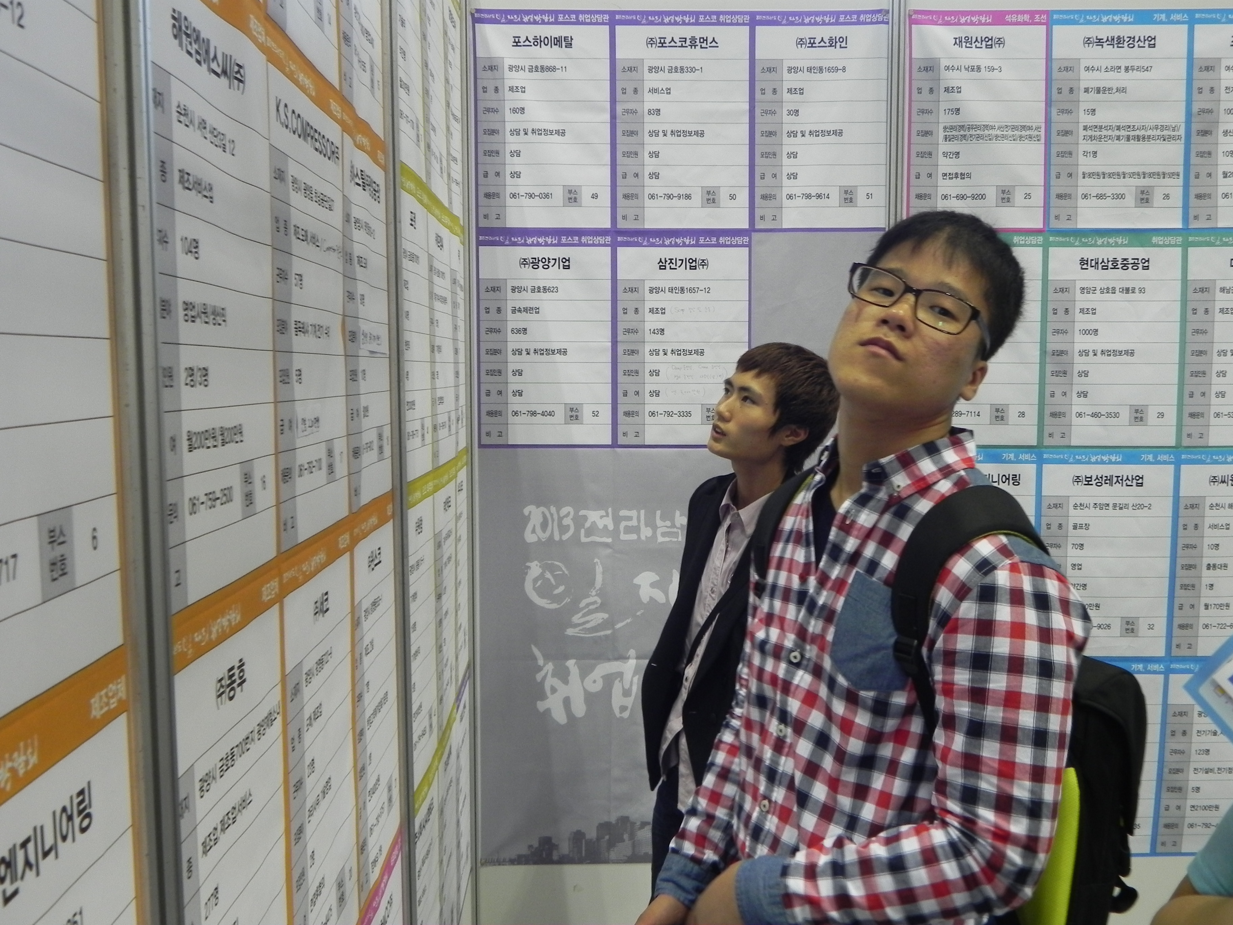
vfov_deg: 42.9
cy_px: 462
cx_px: 616
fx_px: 1175
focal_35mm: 33
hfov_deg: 55.4
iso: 217
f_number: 2.8
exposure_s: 1/30
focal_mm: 5.9
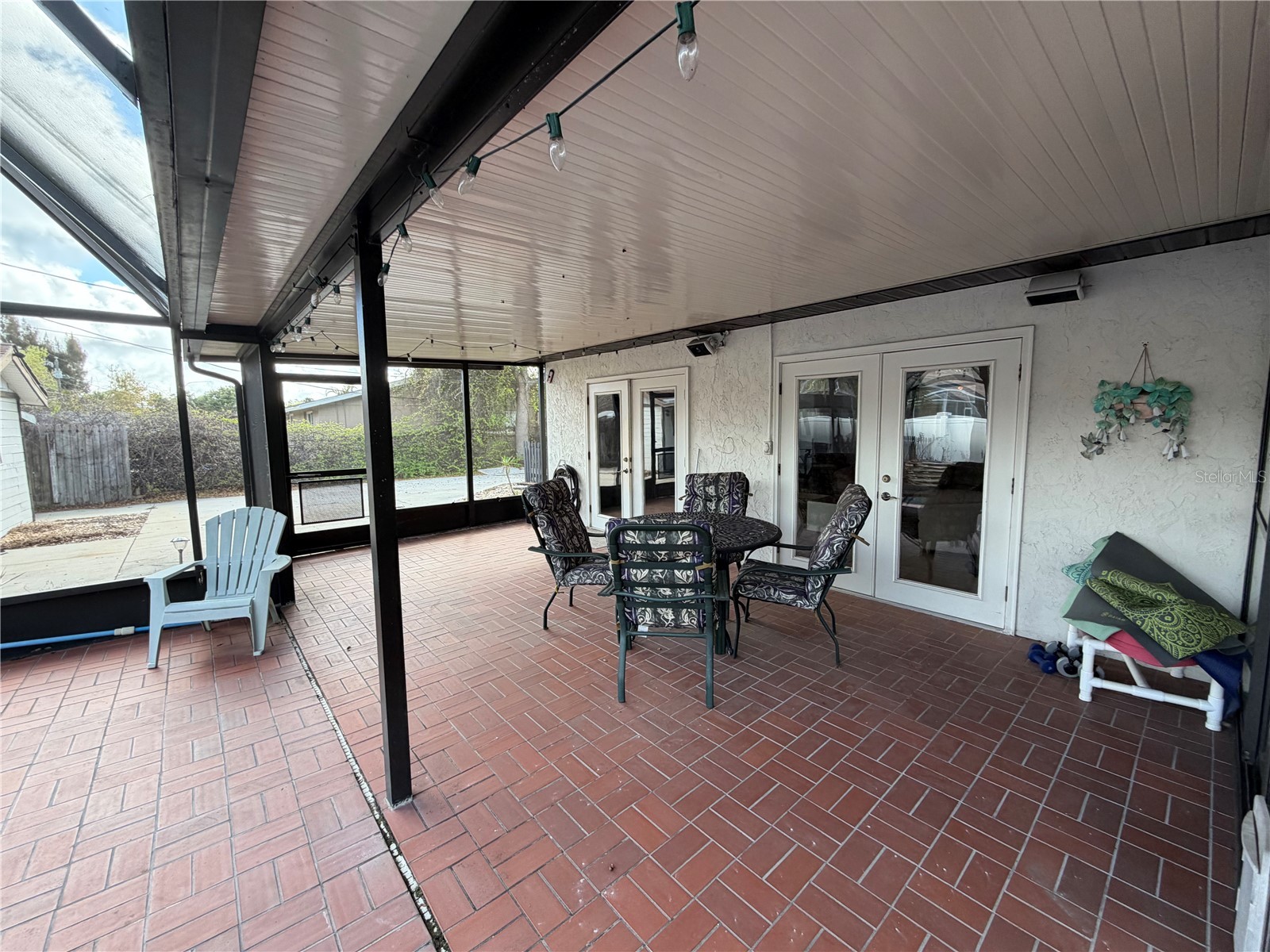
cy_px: 476
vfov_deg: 85.7
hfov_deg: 102.1
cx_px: 635
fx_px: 514
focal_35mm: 14
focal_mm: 2.22
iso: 80
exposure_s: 1/121
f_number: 2.2
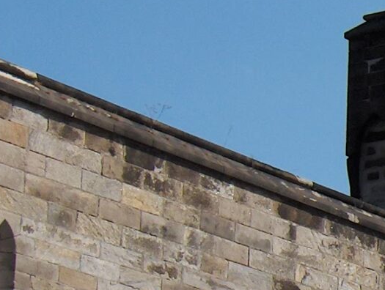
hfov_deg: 9.5
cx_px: 827
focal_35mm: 190
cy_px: 369
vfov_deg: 7.8
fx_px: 2118
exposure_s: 1/629
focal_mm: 8
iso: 50
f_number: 4.8
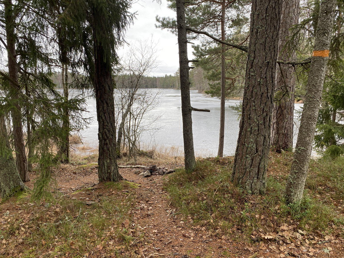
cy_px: 129
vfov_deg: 53.1
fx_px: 258
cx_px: 172
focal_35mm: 26
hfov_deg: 67.3
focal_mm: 4.25
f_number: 1.8
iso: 32
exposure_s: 1/129
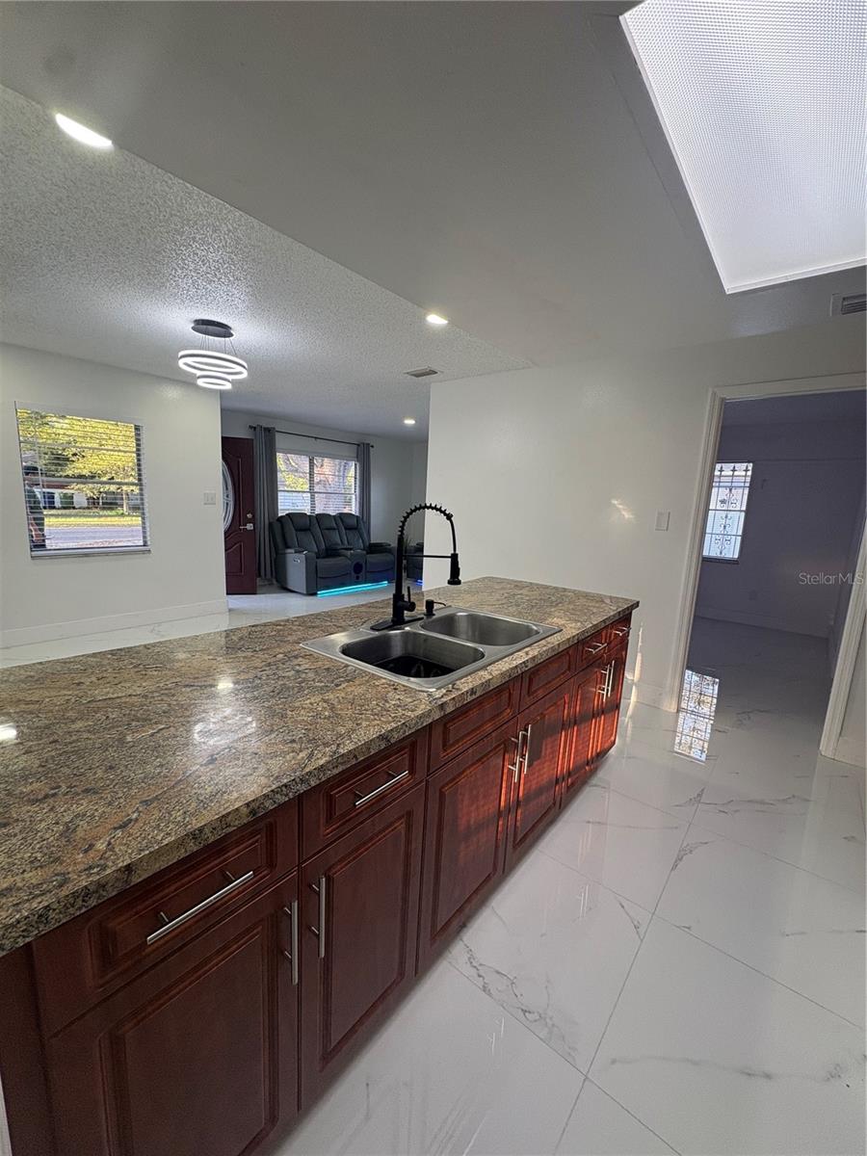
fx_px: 468
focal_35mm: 14
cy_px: 578
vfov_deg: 102.1
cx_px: 434
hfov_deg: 85.7
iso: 160
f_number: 2.2
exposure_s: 1/120
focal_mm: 2.22
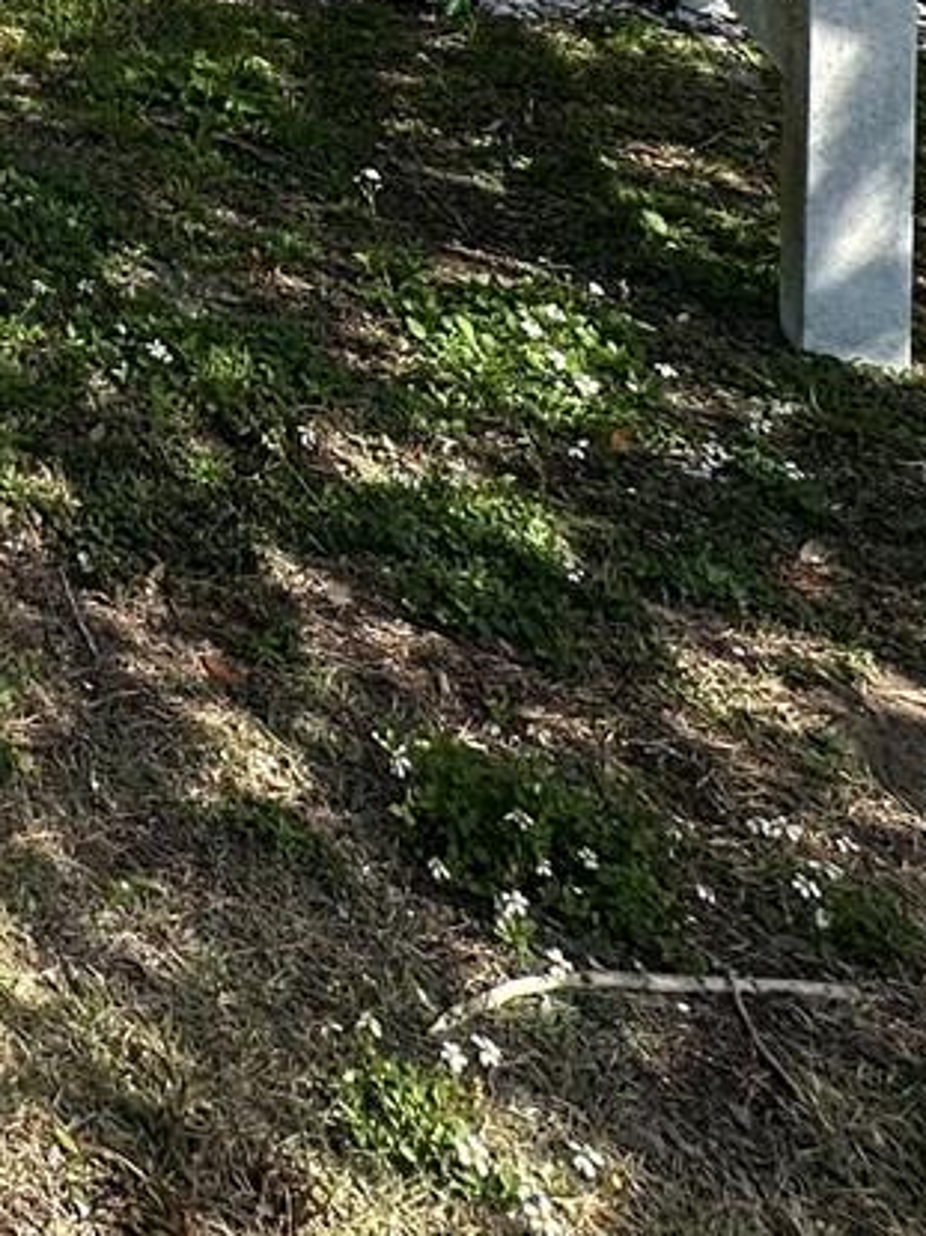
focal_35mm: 54
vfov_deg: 26.9
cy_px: -545
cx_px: -673
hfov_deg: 20.4
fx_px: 1927
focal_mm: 2.22
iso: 40
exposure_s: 1/1383
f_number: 2.2
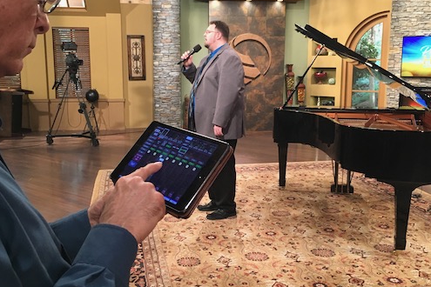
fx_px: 467
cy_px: 139
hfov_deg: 49.6
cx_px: 216
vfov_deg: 34.2
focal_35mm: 39
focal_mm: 4.15
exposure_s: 1/30
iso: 160
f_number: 2.2
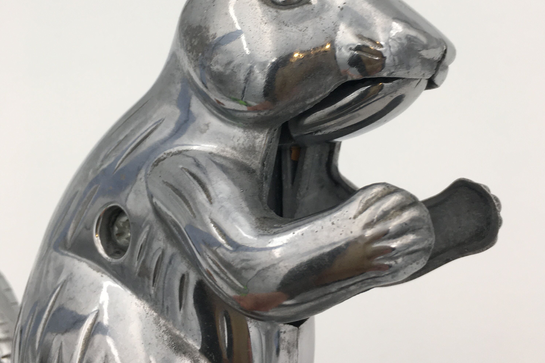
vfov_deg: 32.3
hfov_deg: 47.4
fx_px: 621
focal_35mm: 41
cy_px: 111
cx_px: 274
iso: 40
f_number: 2.2
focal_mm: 4.15
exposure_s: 1/100
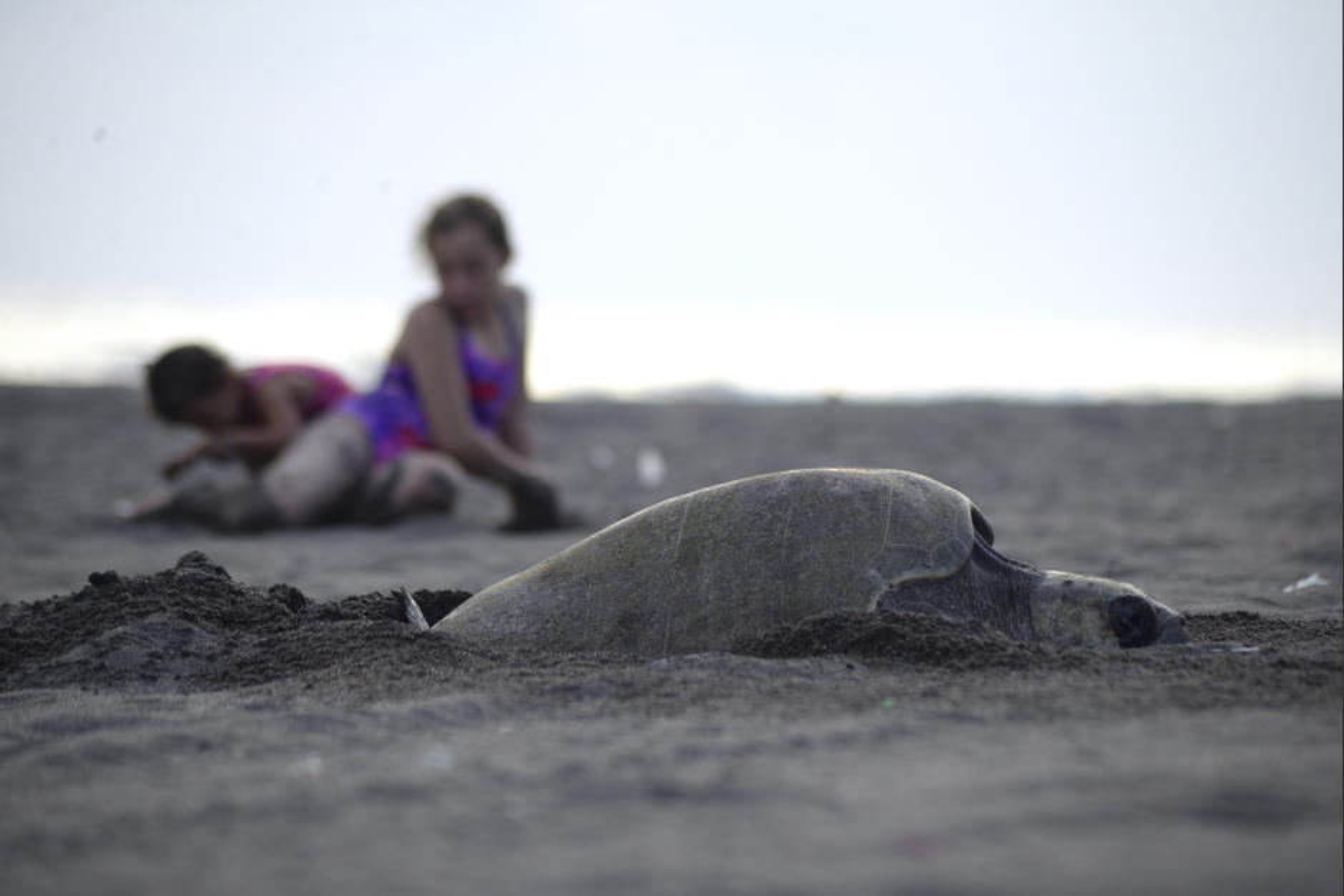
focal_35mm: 210
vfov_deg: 6.5
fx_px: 7841
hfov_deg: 9.8
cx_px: 672
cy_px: 448
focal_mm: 210
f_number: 5.6
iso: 400
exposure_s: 1/500
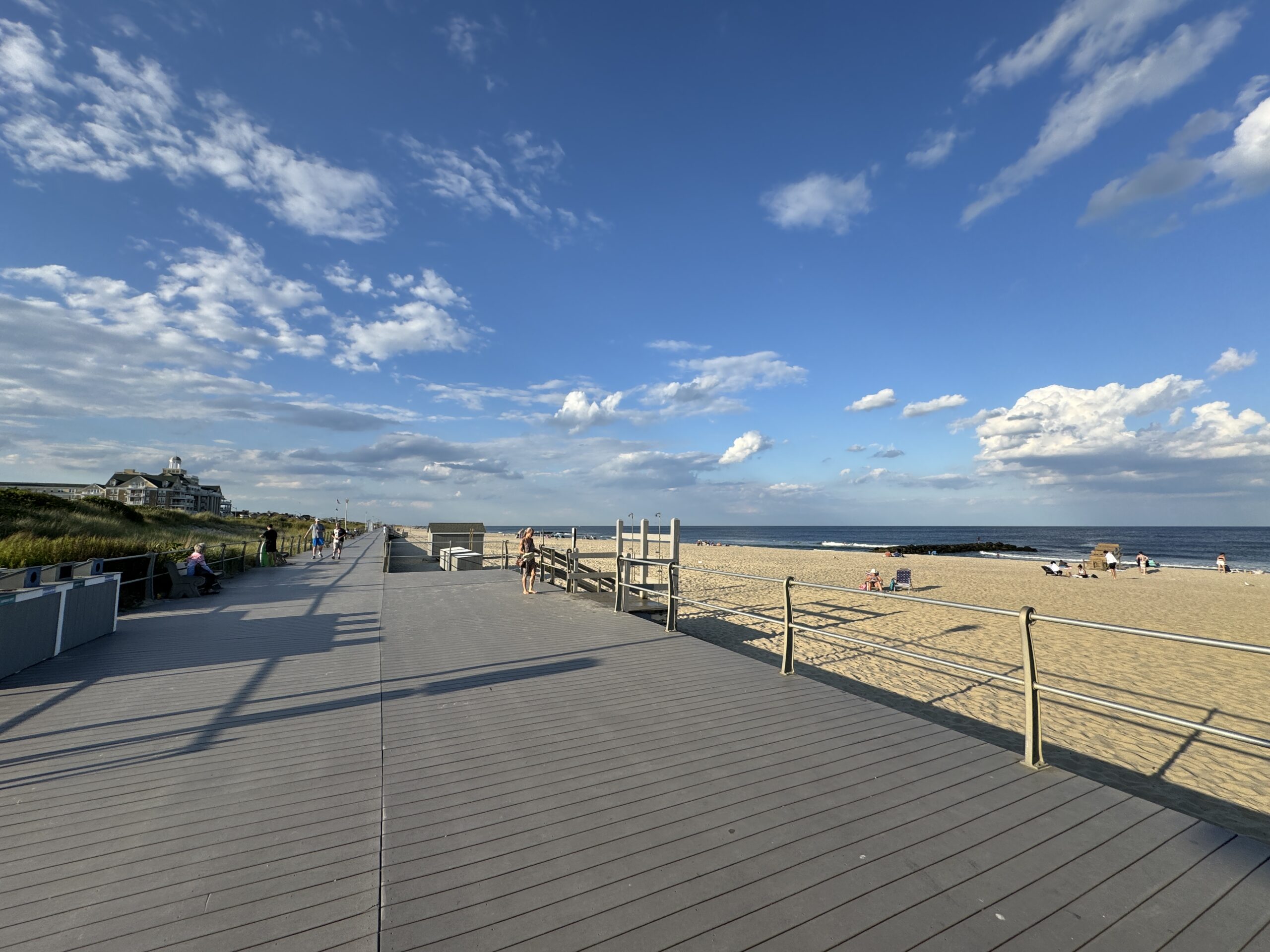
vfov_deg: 85.7
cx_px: 635
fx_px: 514
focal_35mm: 14
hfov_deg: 102.1
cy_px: 476
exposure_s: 1/2083
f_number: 2.2
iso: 50
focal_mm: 2.22
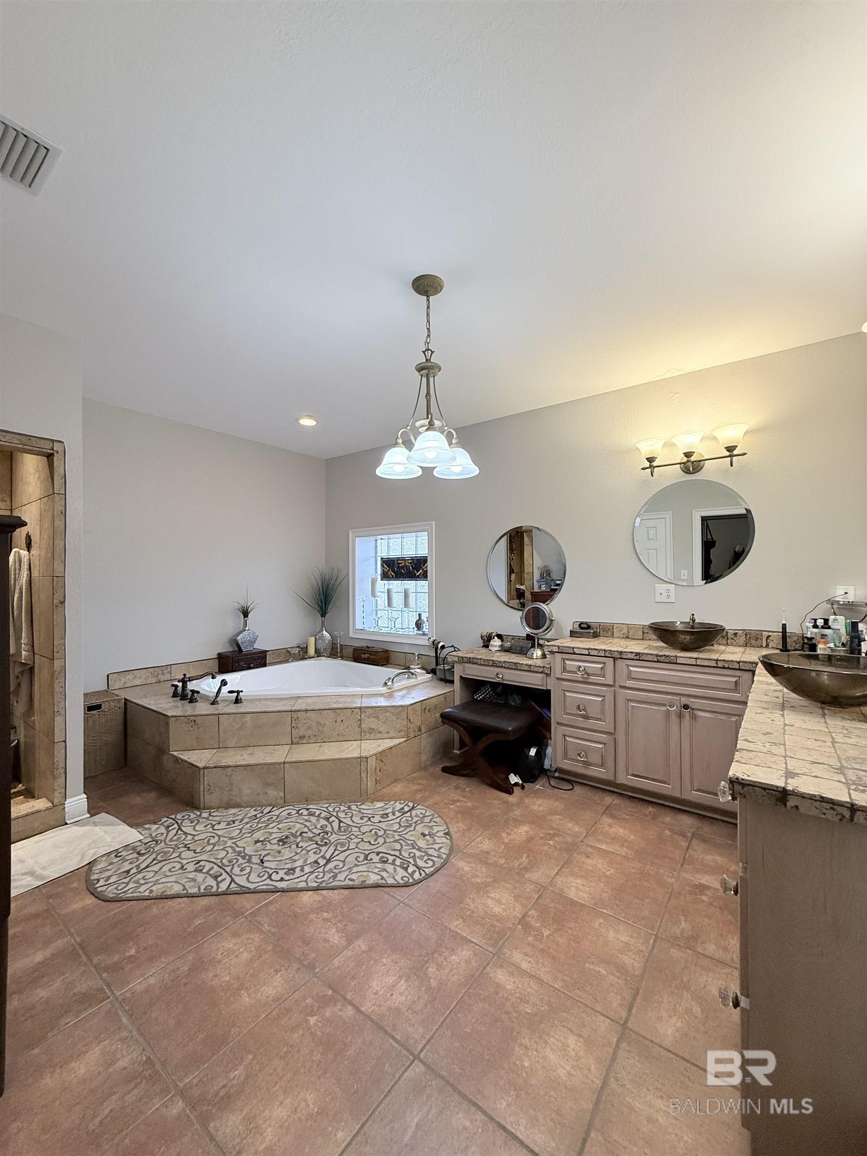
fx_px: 468
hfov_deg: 85.7
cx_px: 434
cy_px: 578
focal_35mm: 14
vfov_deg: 102.1
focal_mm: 2.22
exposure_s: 1/120
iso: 250
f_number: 2.2
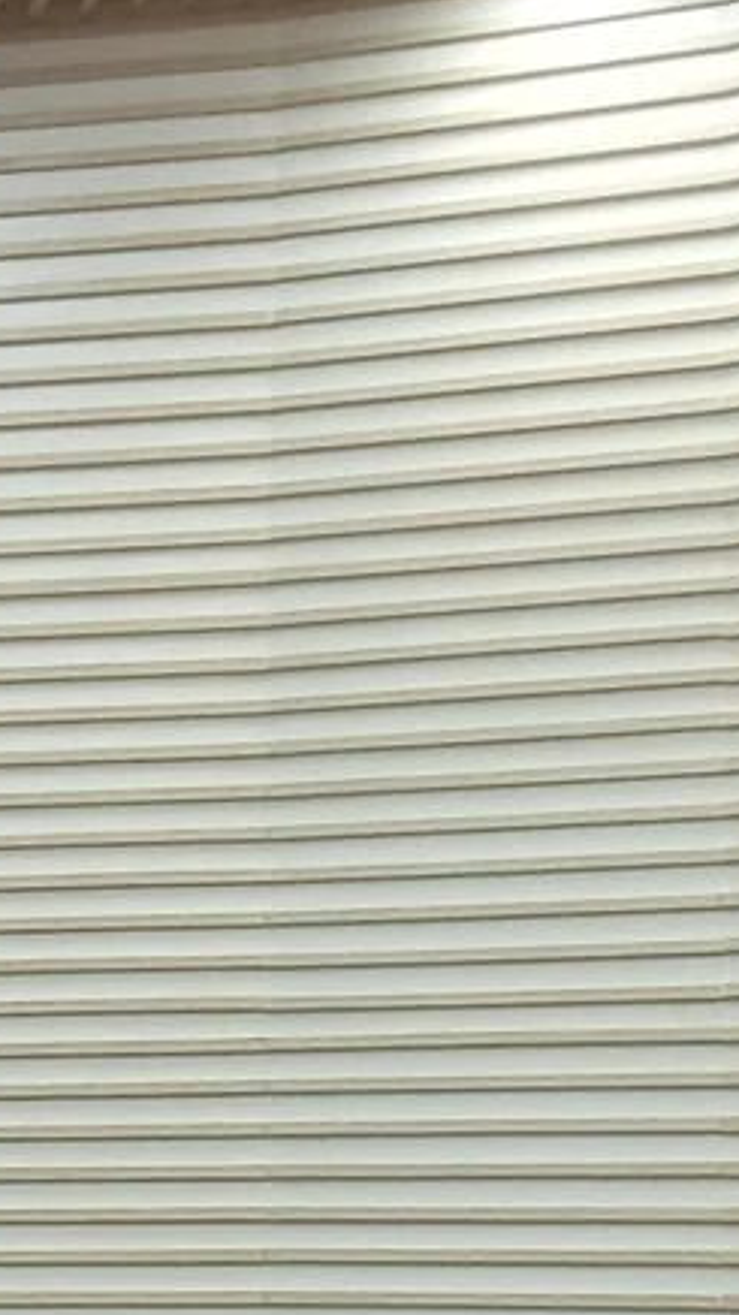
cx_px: -501
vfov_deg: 14.7
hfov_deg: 8.2
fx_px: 5020
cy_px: 1228
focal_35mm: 144
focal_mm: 5.24
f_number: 1.7
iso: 371
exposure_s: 1/33.3
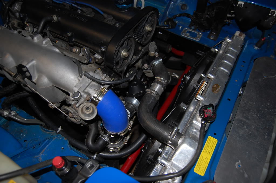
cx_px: 138
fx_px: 207
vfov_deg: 47.8
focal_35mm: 27
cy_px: 92
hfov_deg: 67.5
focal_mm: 18
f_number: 3.5
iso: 400
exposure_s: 1/60
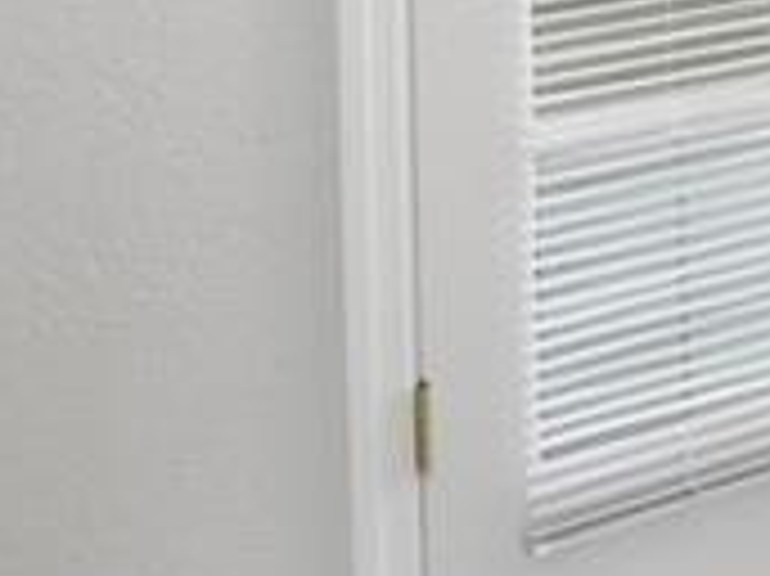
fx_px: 2045
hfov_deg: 13.8
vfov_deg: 14.0
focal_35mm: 92
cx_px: 1932
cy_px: -497
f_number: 9
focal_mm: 16
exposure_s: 1/320
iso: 400
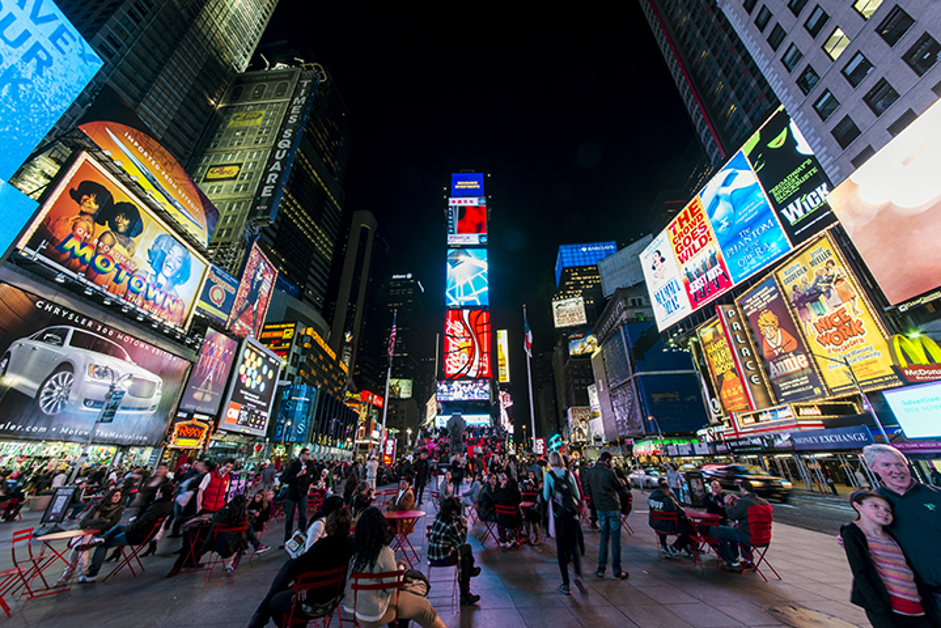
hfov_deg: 112.6
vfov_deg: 90.1
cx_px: 470
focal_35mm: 12
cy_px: 314
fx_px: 314
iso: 400
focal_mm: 12
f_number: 8
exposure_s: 1/10
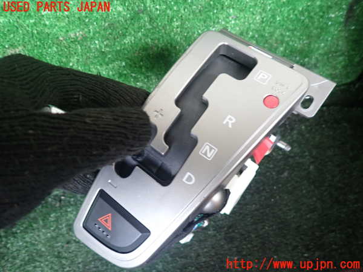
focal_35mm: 25
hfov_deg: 69.4
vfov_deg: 54.9
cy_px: 136
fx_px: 262
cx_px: 182
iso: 200
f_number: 2
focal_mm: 4.5
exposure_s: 1/30
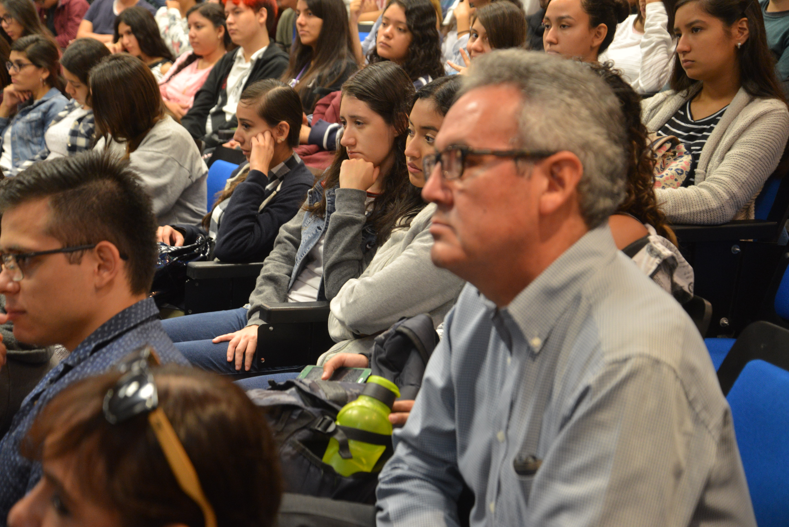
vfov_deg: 24.6
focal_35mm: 55
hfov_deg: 36.2
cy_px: 258
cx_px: 374
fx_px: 1206
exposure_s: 1/25
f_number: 4.2
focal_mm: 52
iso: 1600
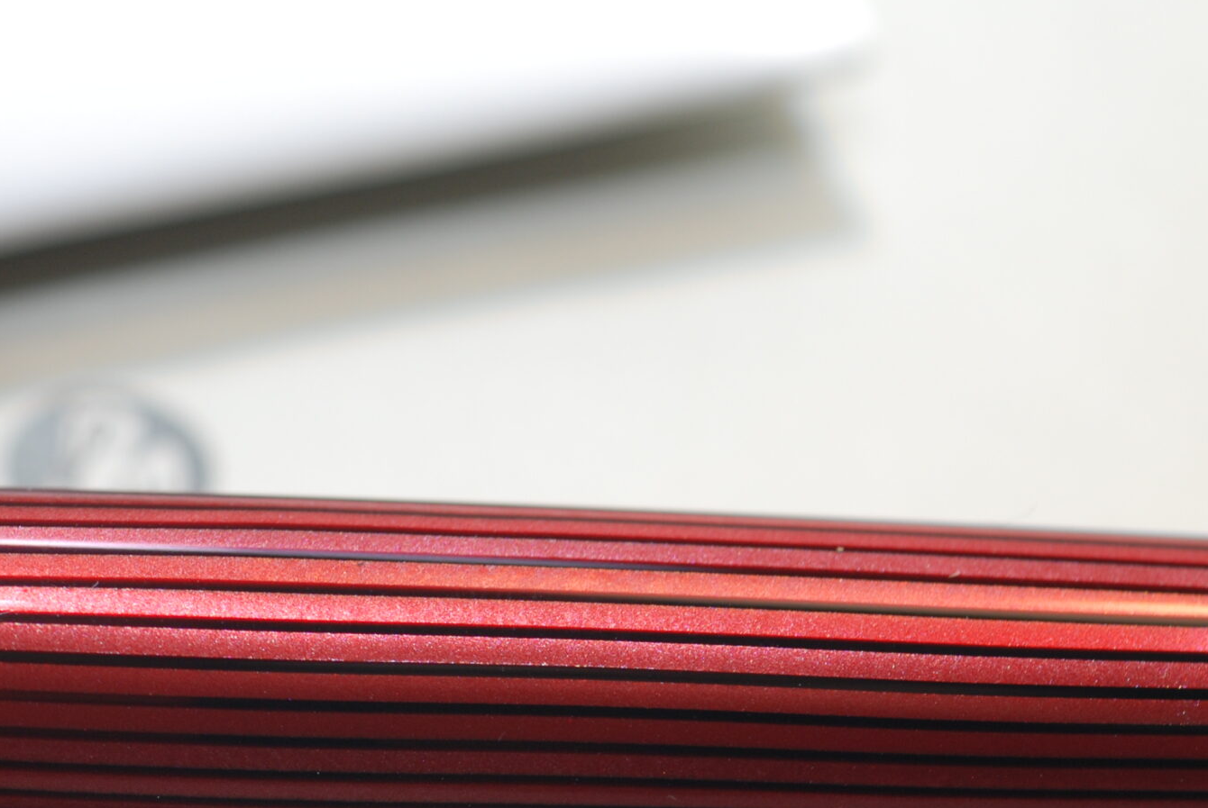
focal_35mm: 172
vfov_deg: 8.0
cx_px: 243
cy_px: 559
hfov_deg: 11.9
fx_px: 5778
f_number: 5
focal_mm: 60
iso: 200
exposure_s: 1/60
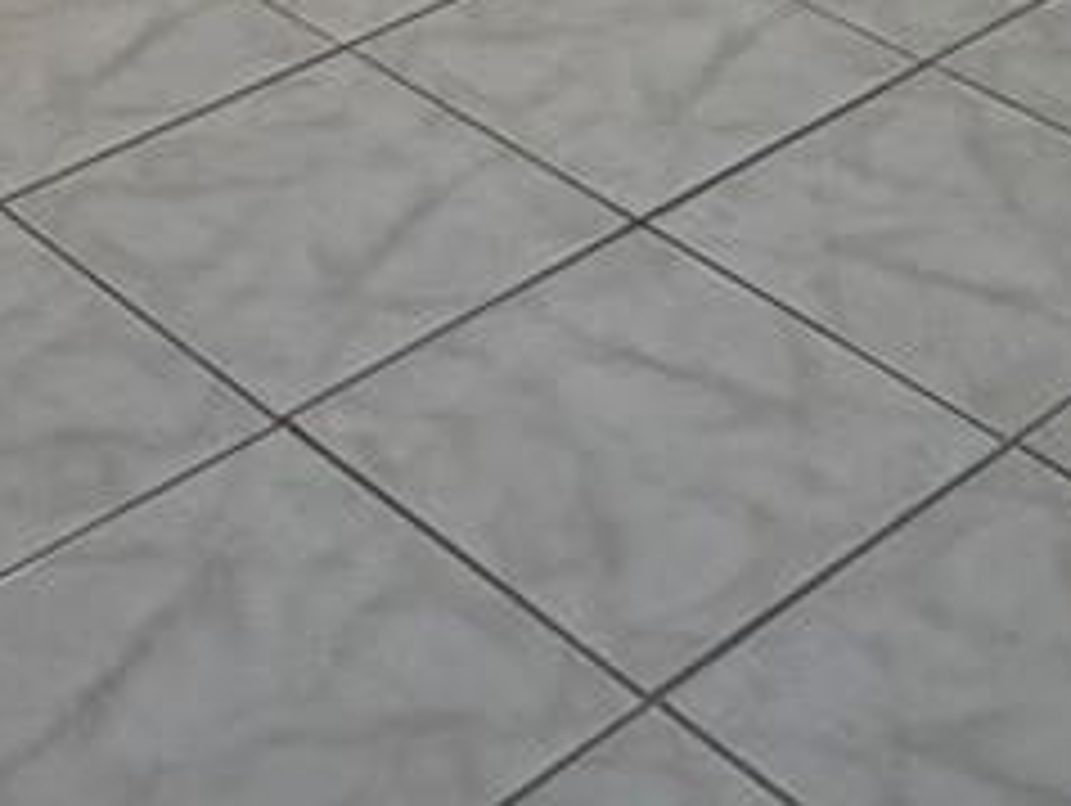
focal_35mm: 94
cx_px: 558
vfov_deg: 12.1
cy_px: -1207
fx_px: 2911
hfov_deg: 20.8
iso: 160
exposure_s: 1/60
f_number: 2.2
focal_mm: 2.22
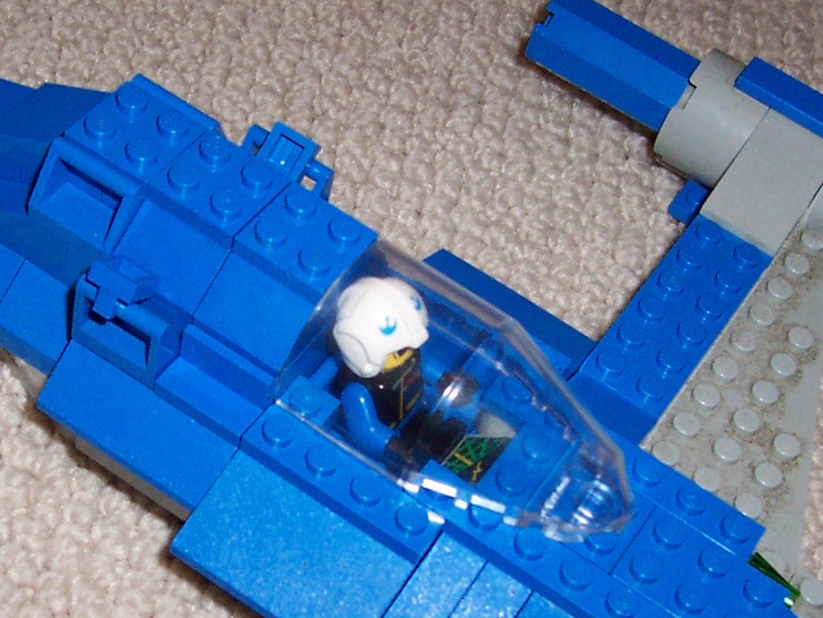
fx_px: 1688
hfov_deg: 27.2
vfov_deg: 20.4
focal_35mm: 71
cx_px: 255
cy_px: 515
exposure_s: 1/60
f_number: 2.8
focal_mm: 5.6
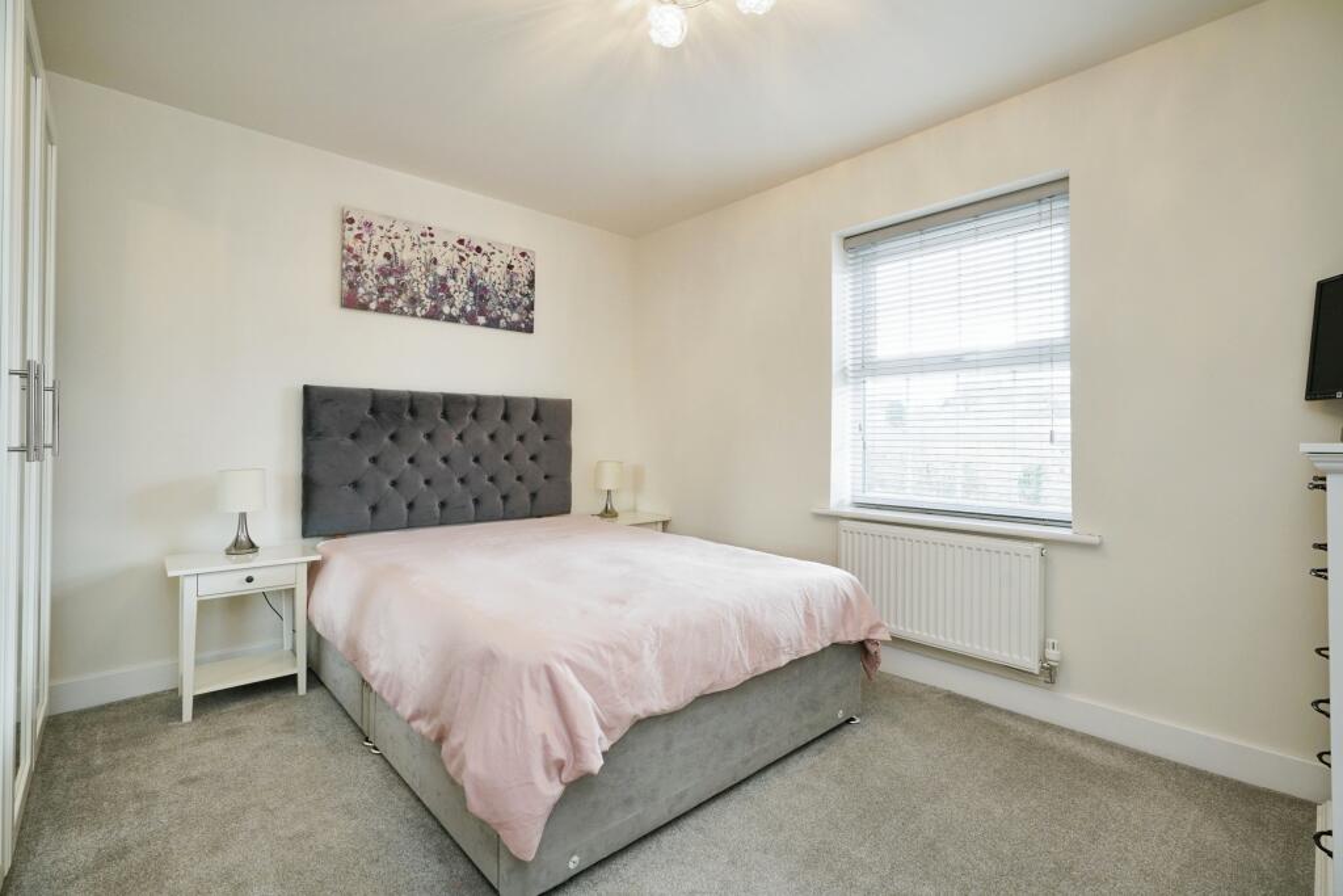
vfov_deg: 73.8
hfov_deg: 96.7
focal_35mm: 16
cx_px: 672
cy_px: 448
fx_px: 597
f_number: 7.1
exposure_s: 1/30
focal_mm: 16
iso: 1000
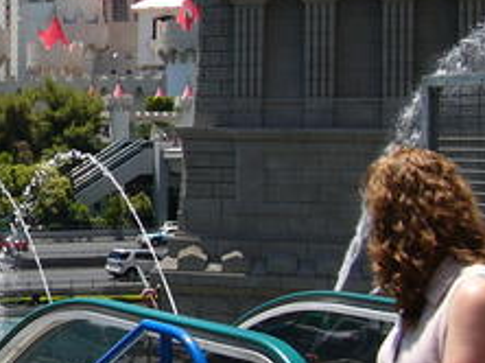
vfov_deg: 14.6
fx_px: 1414
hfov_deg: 18.3
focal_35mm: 101
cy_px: 131
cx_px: -122
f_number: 8
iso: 50
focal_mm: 5.8
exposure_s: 1/125
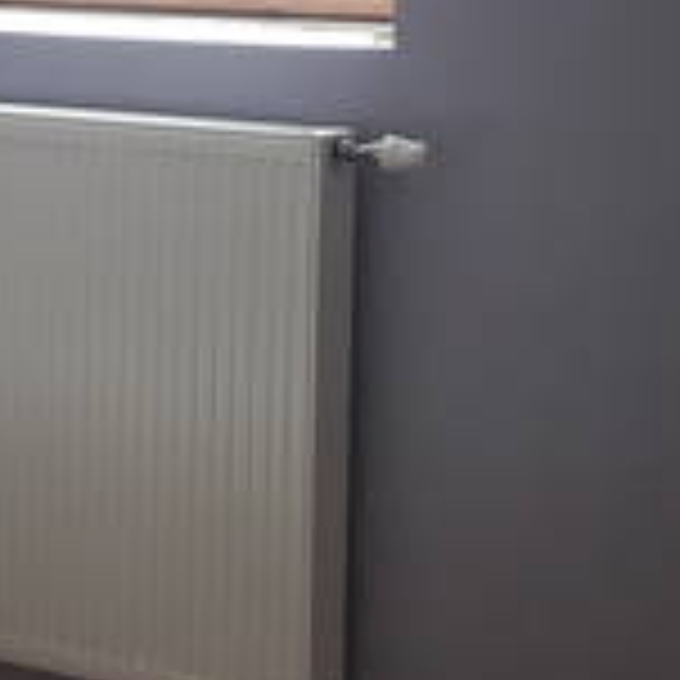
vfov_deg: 13.9
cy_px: 239
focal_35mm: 125
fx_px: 2778
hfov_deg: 13.7
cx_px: -9
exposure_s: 1/50
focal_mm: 3.6
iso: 80
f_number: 1.9
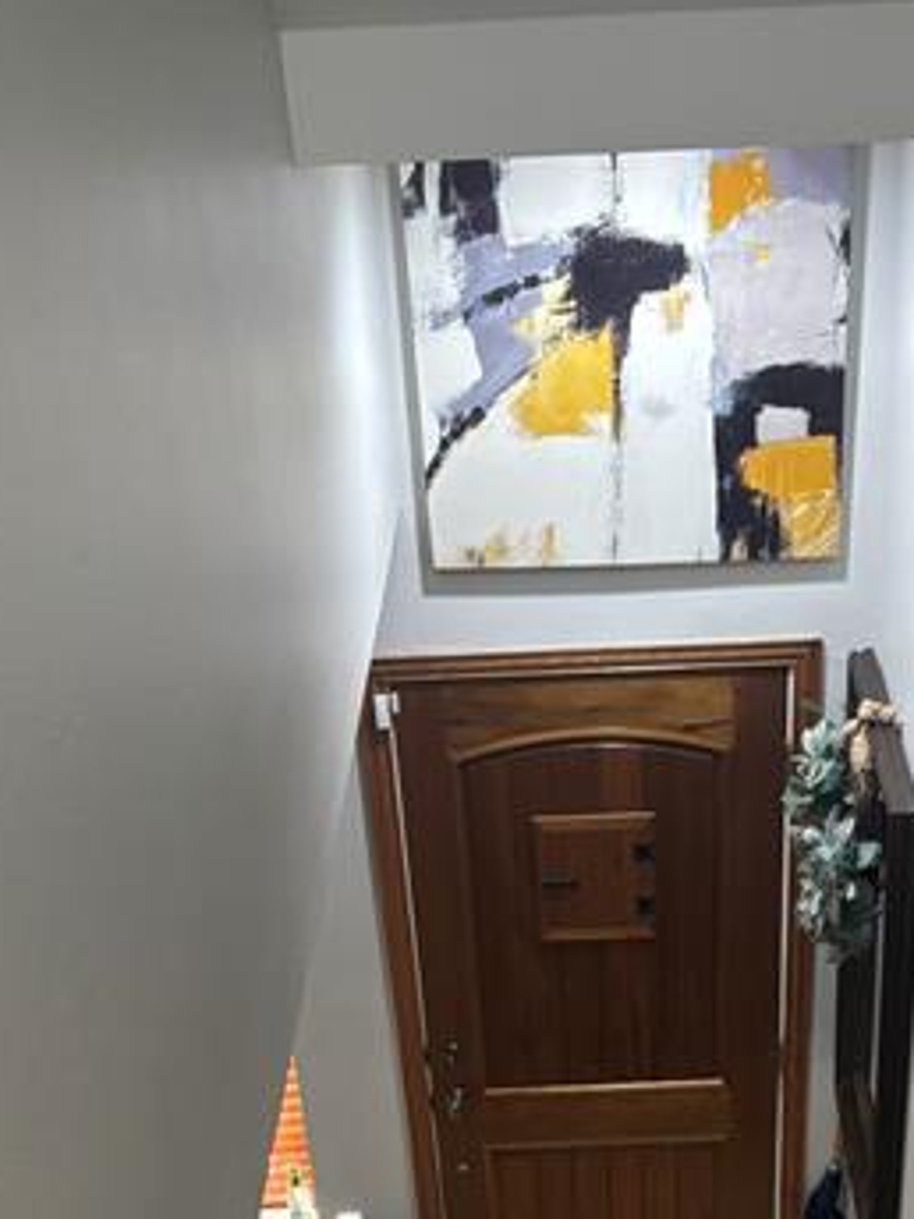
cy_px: 1283
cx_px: 655
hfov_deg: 25.0
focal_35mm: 58
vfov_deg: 30.3
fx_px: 2042
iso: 500
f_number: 1.6
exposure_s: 1/40
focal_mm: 5.96
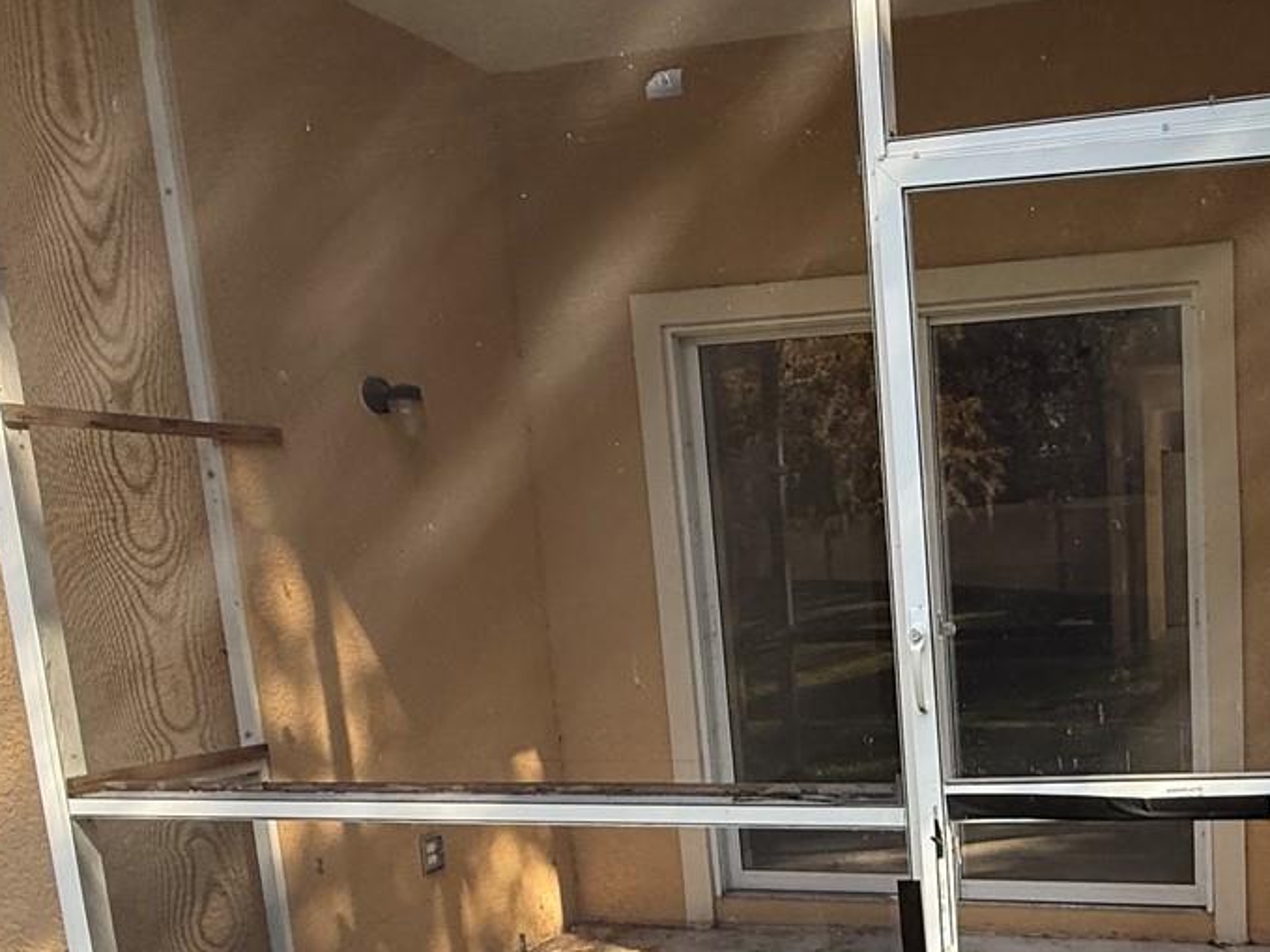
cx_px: 1085
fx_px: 1210
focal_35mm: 33
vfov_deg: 41.8
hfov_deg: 50.6
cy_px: 700
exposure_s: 1/192
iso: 64
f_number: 2.2
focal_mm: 2.22
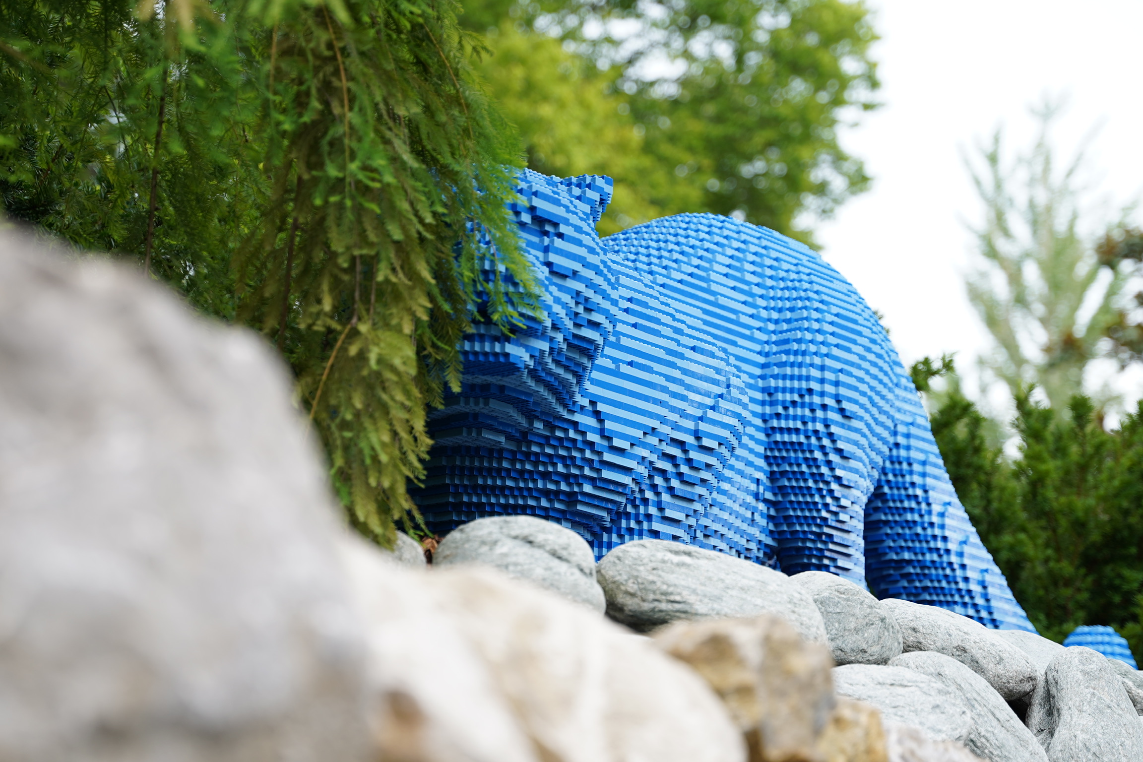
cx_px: 572
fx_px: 2699
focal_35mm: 85
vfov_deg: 16.1
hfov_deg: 23.9
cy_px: 381
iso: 125
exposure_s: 1/160
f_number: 2.8
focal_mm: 57.1
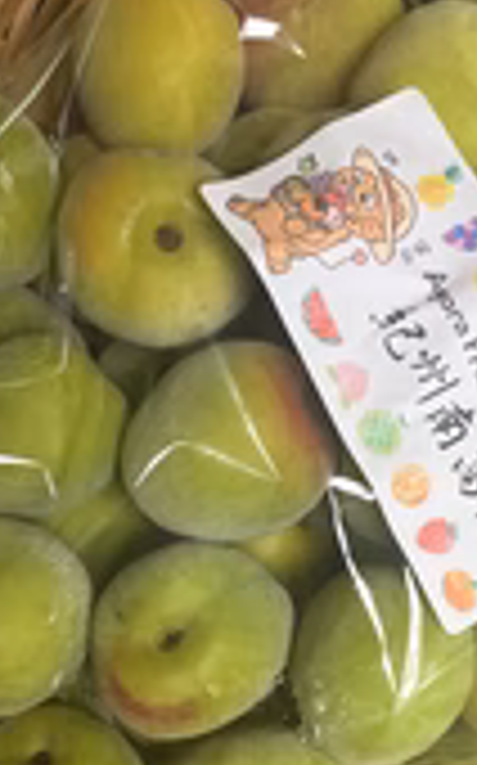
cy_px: 698
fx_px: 1354
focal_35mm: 65
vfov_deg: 30.1
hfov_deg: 19.4
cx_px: 472
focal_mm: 5.1
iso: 100
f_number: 1.6
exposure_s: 1/122
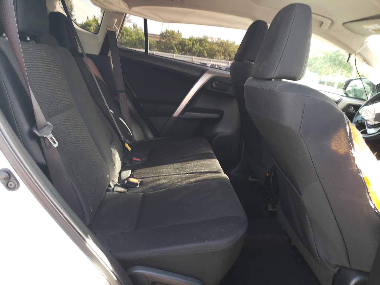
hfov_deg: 67.3
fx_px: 285
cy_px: 142
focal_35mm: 26
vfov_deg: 53.1
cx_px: 190
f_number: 1.5
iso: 51
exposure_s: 1/60.2
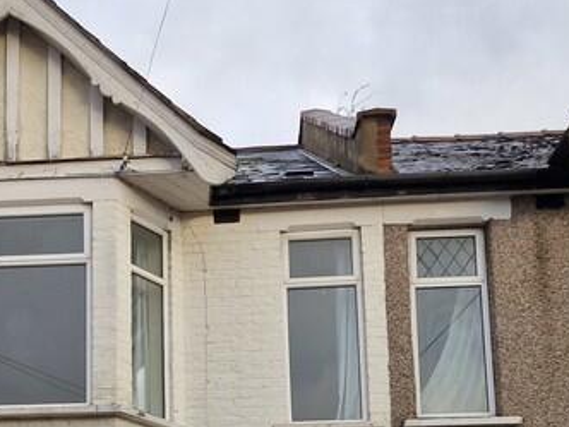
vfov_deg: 19.5
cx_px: 43
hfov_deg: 26.4
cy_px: 514
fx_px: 1167
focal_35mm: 71
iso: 50
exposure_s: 1/180
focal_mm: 5.54
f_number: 1.8
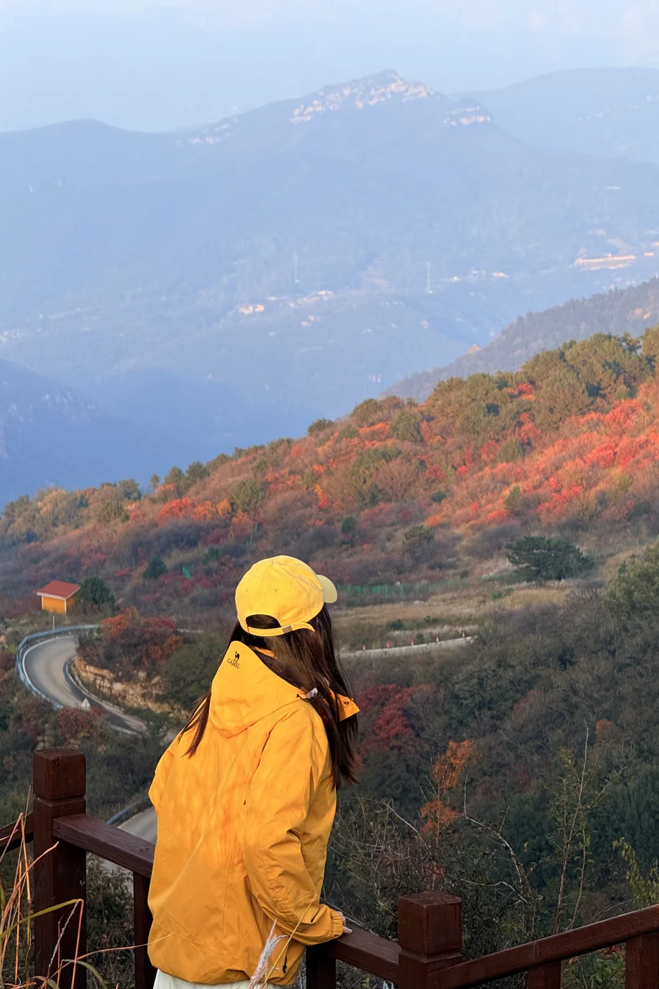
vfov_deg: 16.4
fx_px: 3431
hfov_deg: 11.0
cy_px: 494
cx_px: 357
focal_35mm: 125
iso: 50
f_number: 2.8
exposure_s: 1/229
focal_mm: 15.66
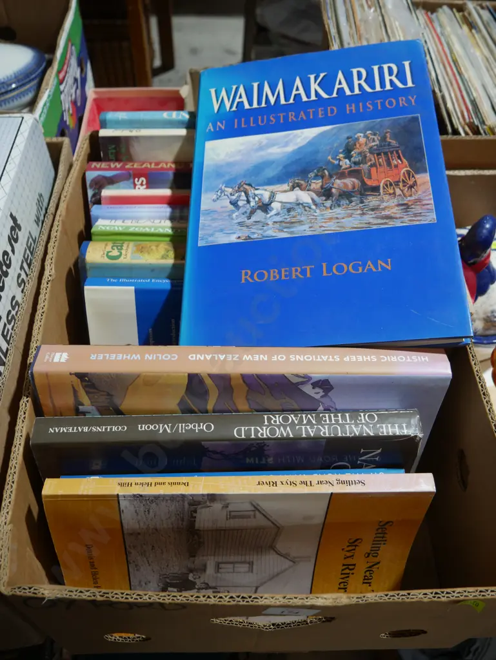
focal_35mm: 30
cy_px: 330
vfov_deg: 59.9
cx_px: 248
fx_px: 573
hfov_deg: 46.8
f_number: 3.6
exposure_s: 1/60
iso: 200
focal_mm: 15
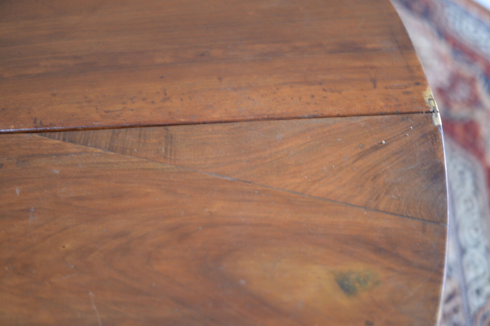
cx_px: 245
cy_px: 163
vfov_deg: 27.0
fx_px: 680
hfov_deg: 39.6
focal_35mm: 50
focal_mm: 50
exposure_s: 1/13
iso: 400
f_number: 1.8
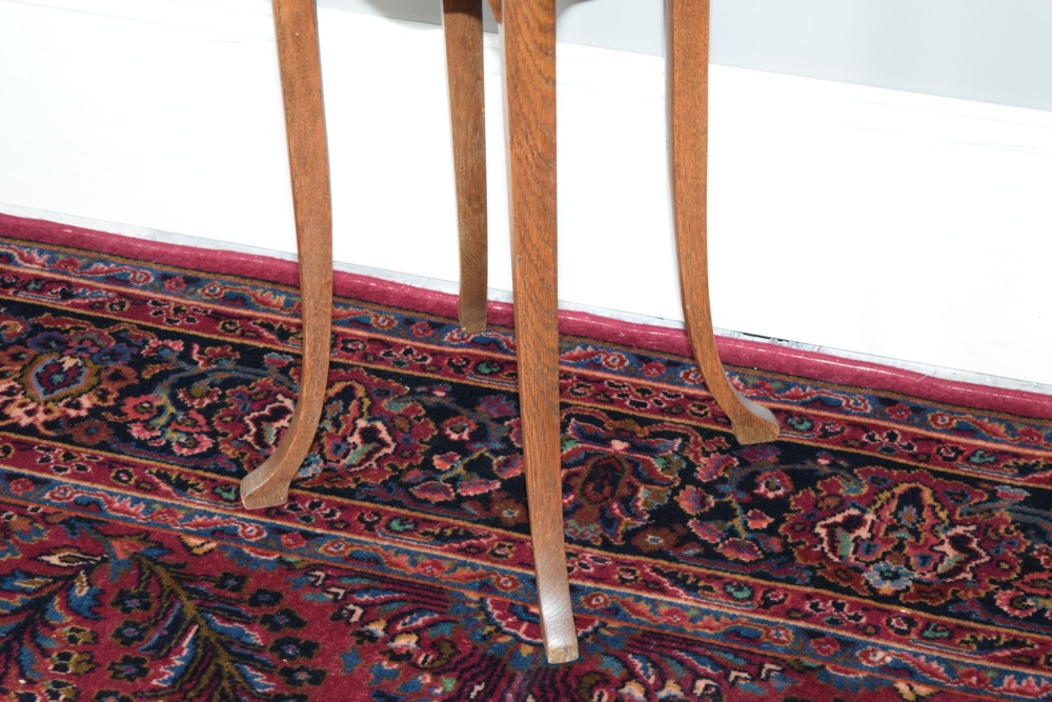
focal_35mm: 82
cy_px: 351
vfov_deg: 16.6
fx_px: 2411
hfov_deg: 24.6
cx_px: 526
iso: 2200
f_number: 5.6
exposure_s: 1/60
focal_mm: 55
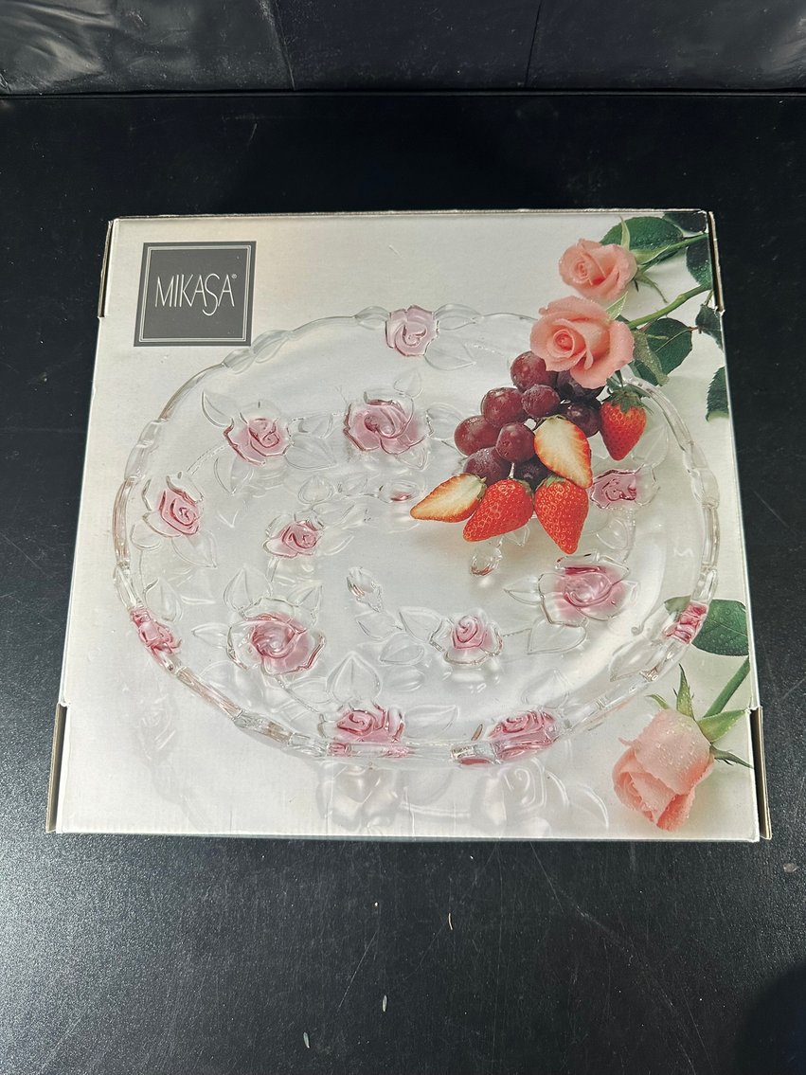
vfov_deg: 71.6
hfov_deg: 56.8
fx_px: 745
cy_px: 538
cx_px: 403
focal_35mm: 24
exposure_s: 1/60
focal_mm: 6.86
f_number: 1.78
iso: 160
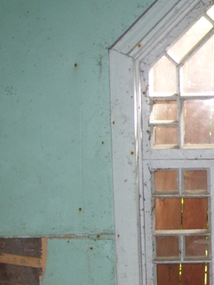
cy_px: 149
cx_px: 246
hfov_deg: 16.7
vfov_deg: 23.0
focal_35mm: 85
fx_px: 700
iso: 100
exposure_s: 1/30
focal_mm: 5.8
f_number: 2.8
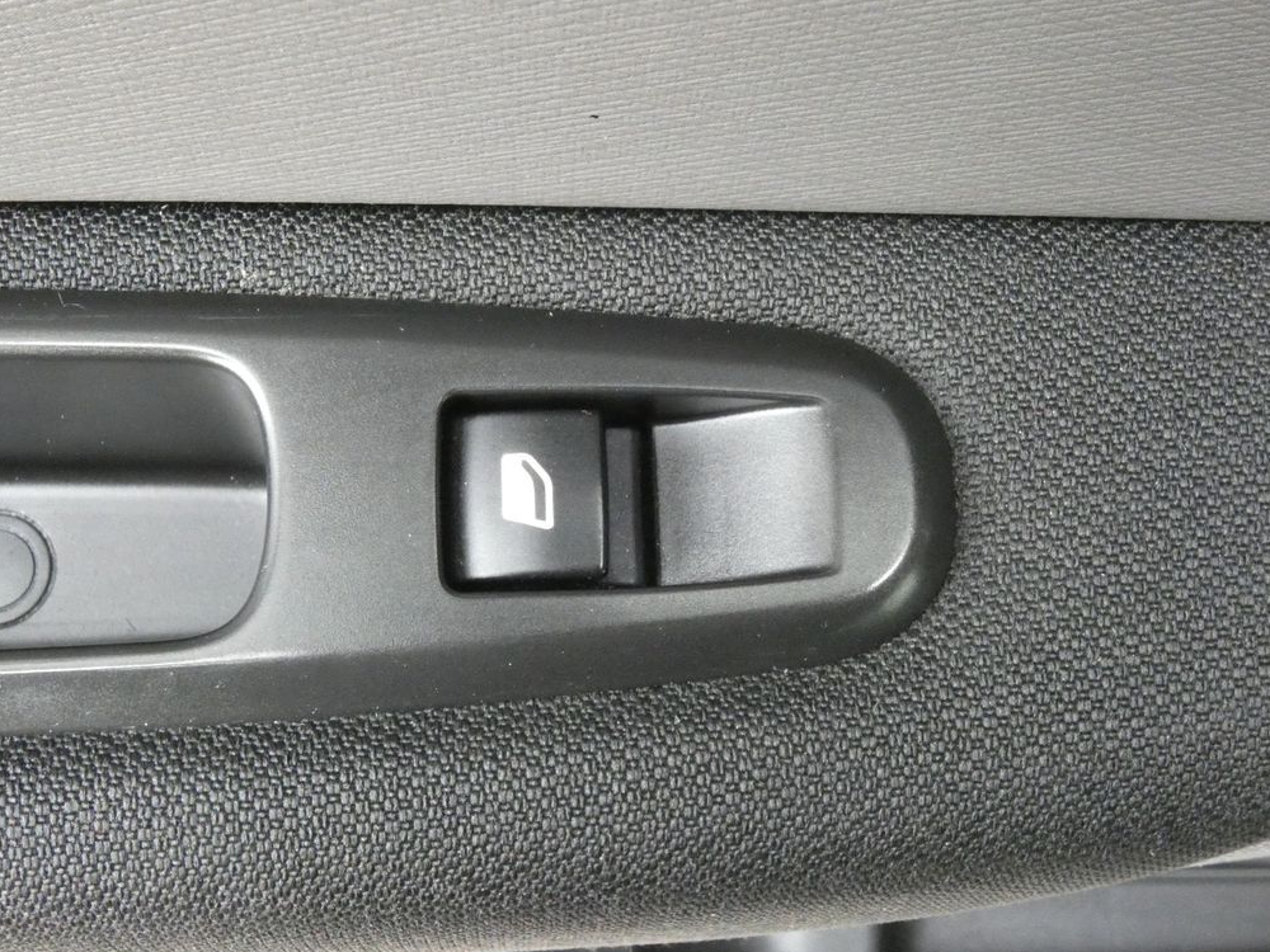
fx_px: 1541
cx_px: 625
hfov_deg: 44.8
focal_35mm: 42
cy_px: 482
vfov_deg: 34.3
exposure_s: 1/80
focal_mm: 7.3
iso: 1600
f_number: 5.6
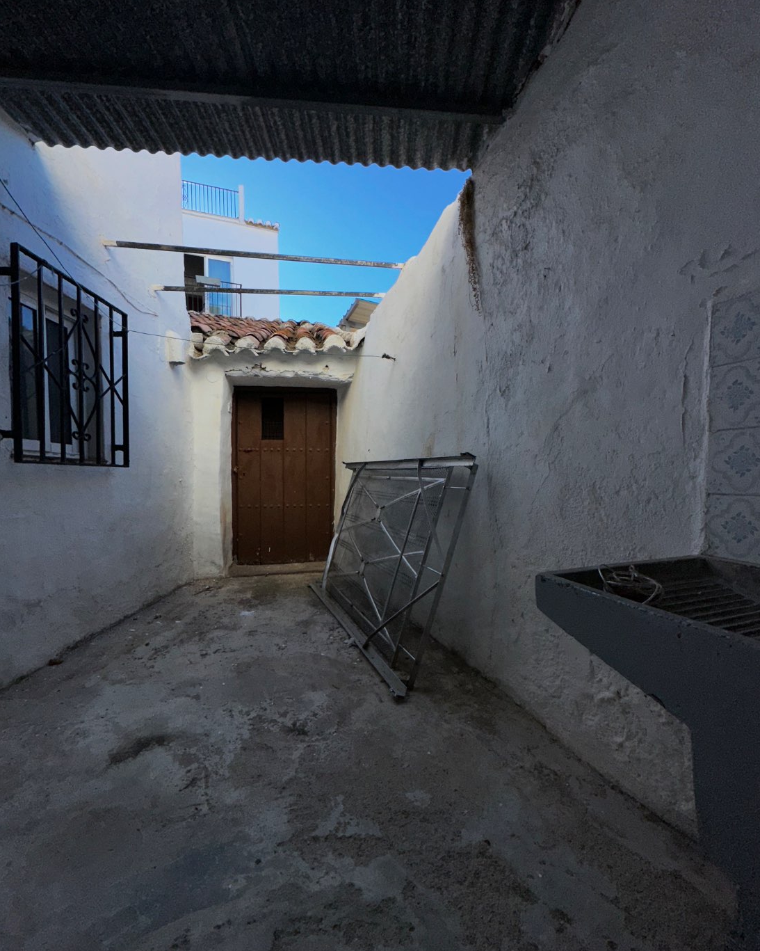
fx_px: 422
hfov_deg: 84.0
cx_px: 378
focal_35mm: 15
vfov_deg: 96.7
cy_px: 497
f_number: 2.2
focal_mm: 2.22
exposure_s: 1/1304
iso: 32
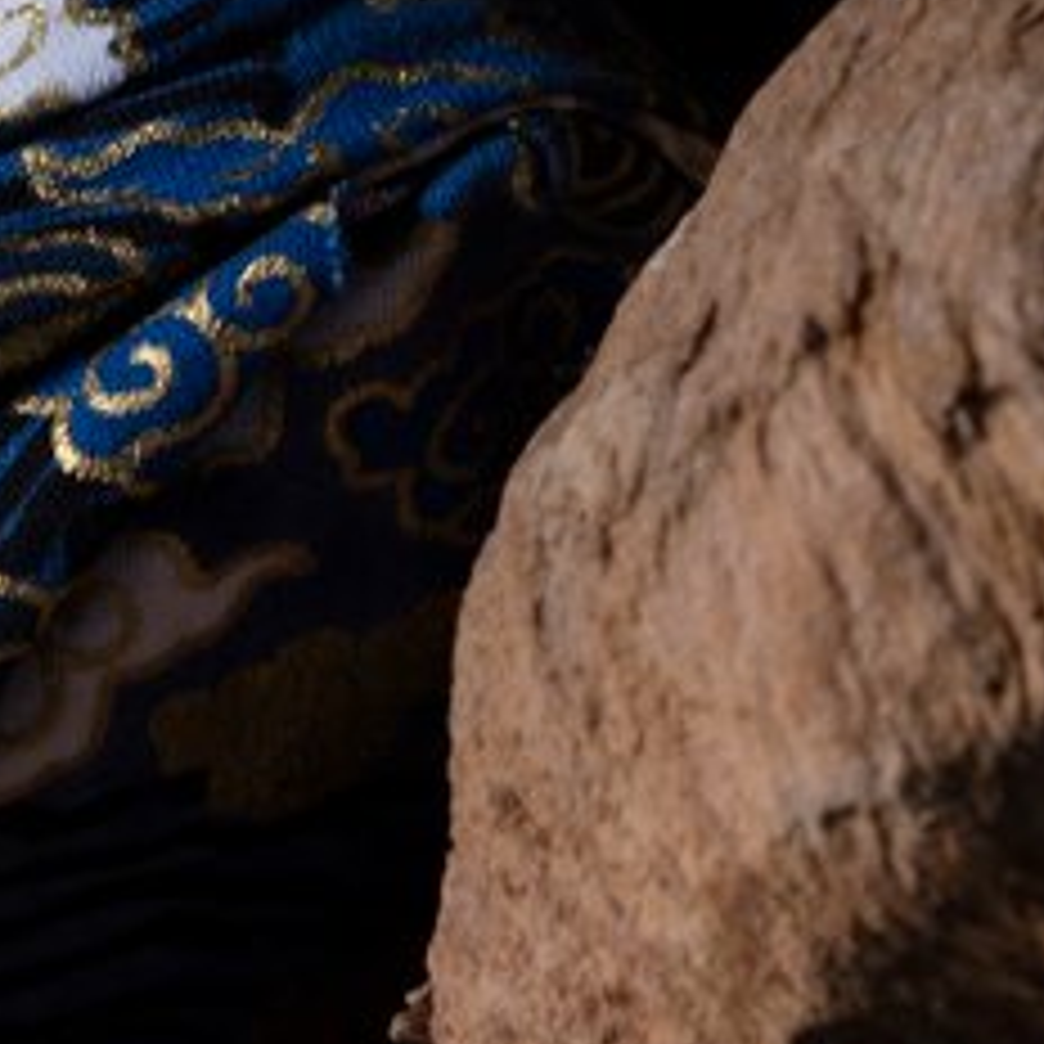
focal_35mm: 558
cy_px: -108
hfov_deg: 3.1
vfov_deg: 3.1
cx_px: -1224
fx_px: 19040
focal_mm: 85
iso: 200
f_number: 3.5
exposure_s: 1/80
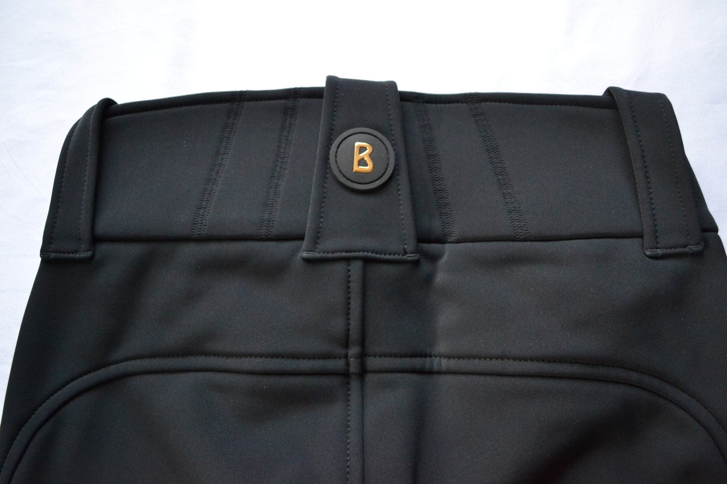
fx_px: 545
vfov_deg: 47.9
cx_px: 364
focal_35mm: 27
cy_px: 242
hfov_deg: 67.4
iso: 2000
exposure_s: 1/60
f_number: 3.5
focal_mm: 18
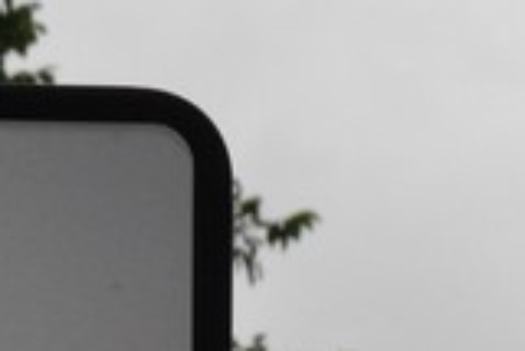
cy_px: 958
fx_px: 12859
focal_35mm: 881
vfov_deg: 1.6
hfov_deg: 2.3
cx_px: -1040
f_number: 8
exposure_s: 1/1000
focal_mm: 92
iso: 1000
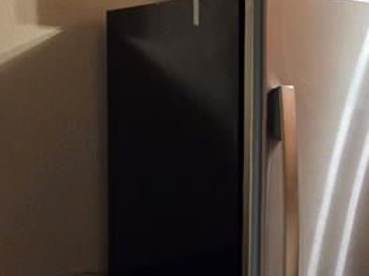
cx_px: 421
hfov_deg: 27.0
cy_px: 156
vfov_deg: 22.6
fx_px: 693
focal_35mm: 65
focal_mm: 5.4
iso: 1000
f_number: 1.8
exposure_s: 1/120
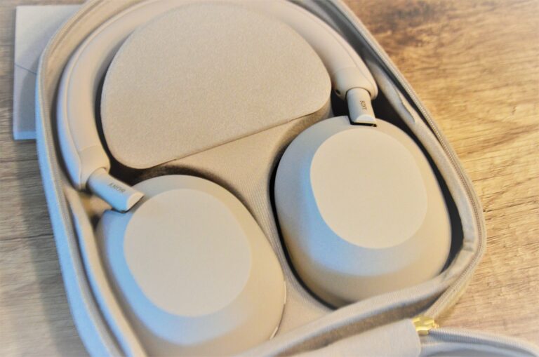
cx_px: 270
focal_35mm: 93
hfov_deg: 21.9
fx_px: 1390
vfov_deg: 14.6
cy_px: 178
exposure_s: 1/125
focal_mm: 62
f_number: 5.3
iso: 1250
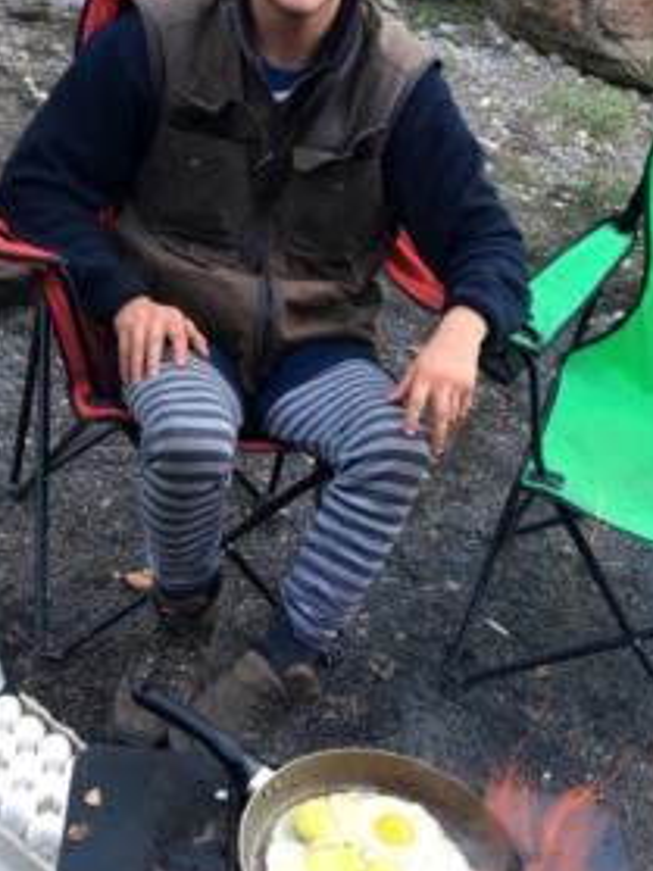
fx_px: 1309
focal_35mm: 52
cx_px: 405
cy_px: 462
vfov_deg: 36.8
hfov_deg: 27.9
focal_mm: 4.15
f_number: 2.2
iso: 50
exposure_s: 1/30
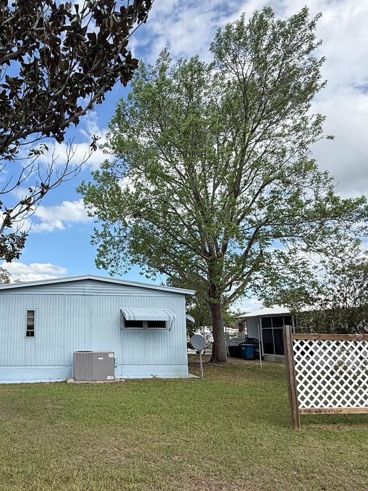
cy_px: 285
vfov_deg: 73.4
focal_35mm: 23
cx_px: 82
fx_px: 326
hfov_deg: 55.3
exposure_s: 1/1656
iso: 50
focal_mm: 2.22
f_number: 2.2
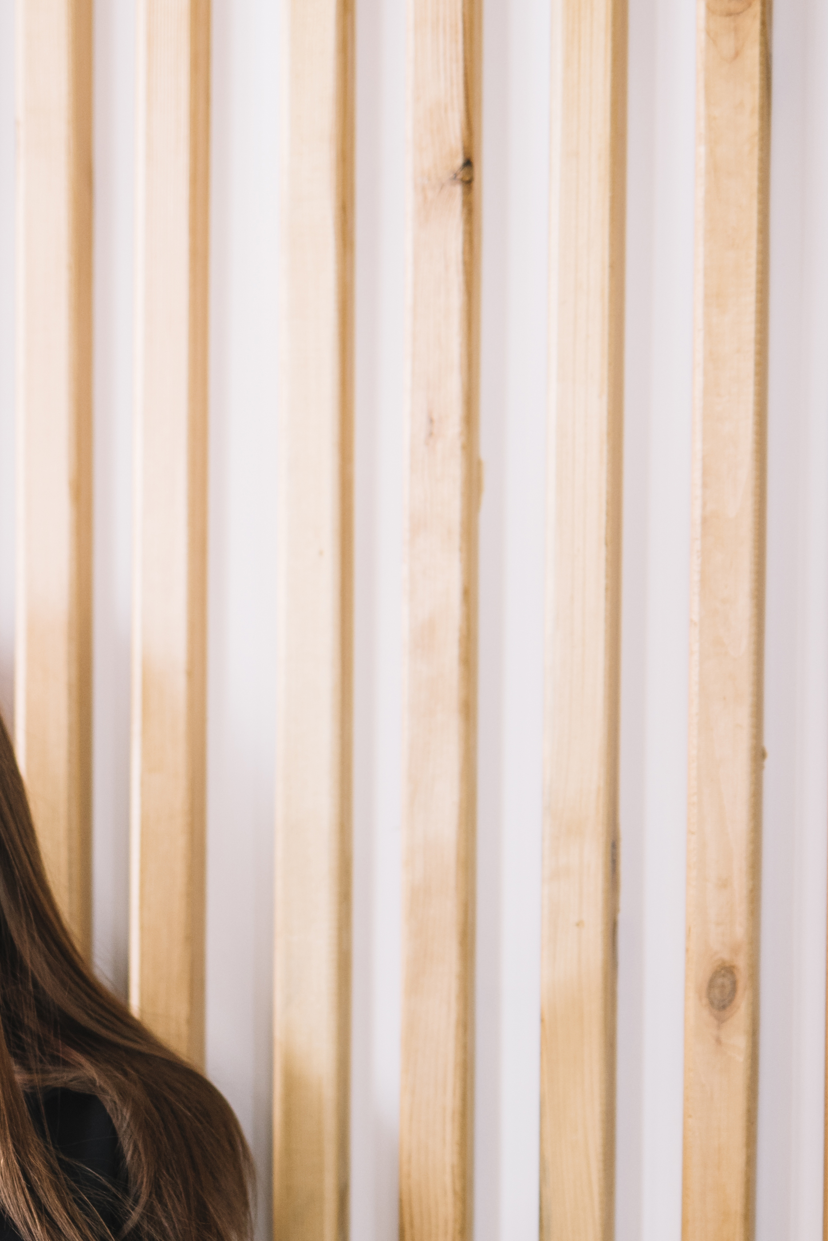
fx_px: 3619
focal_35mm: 105
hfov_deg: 12.9
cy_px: 927
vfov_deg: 19.3
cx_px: 12
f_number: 1.6
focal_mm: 50
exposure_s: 1/160
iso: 400
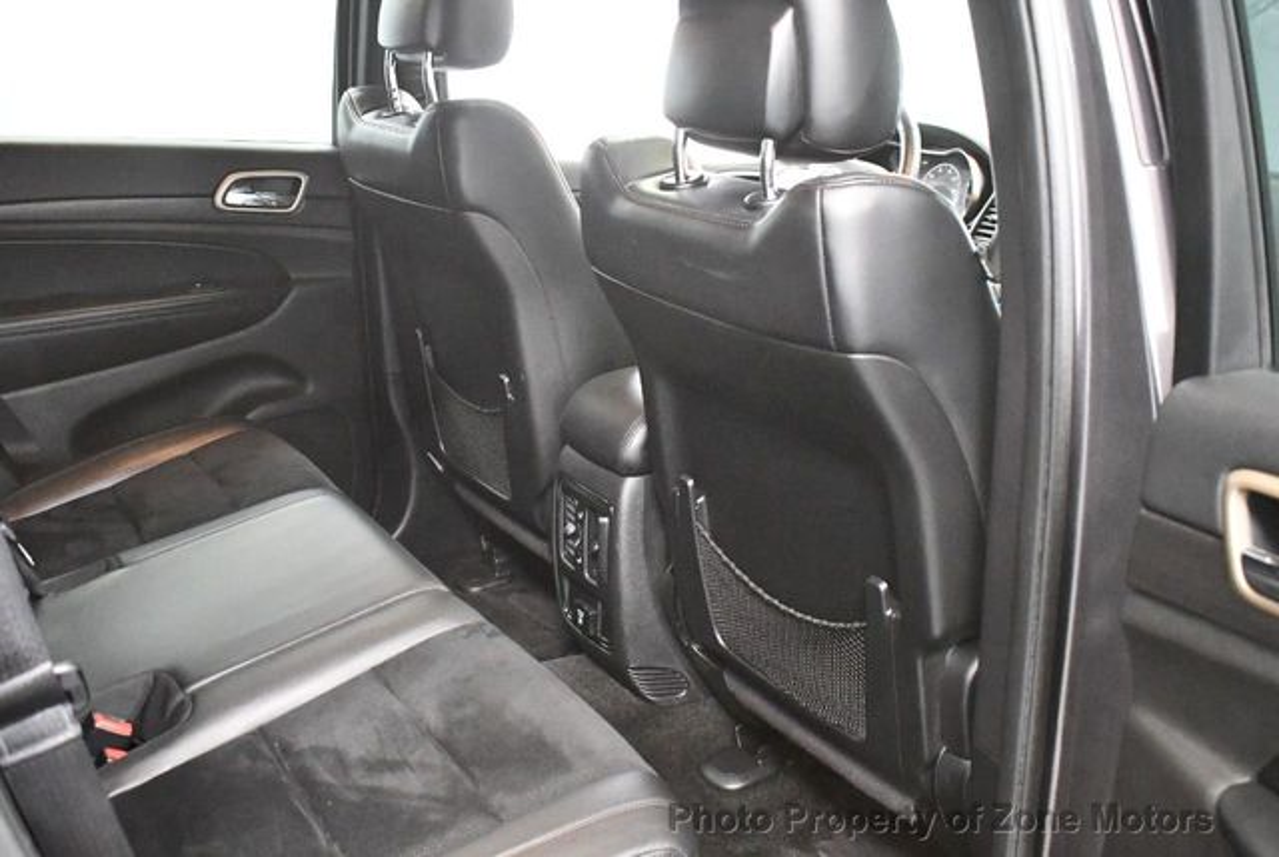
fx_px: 1281
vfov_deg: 37.0
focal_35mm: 36
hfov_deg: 53.1
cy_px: 428
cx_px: 640
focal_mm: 18
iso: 10000
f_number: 3.5
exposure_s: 1/60
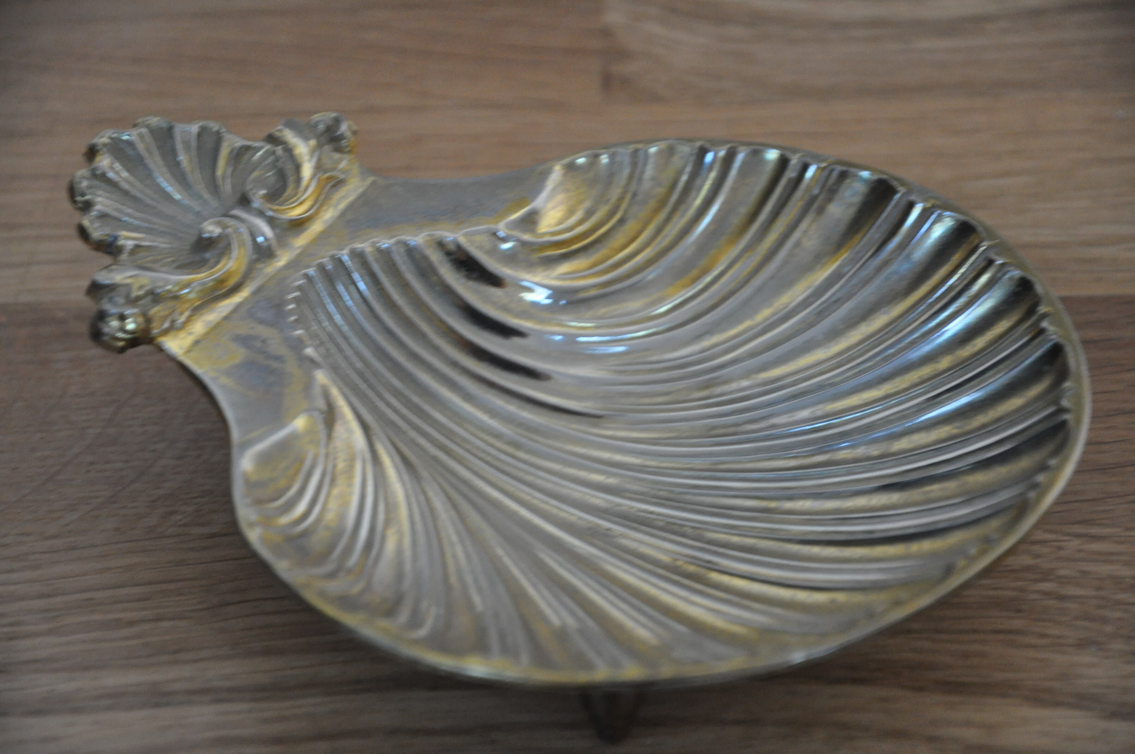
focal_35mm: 158
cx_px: 568
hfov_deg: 13.1
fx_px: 4960
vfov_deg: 8.7
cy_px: 377
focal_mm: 105
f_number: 5.6
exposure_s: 1/30
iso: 1600
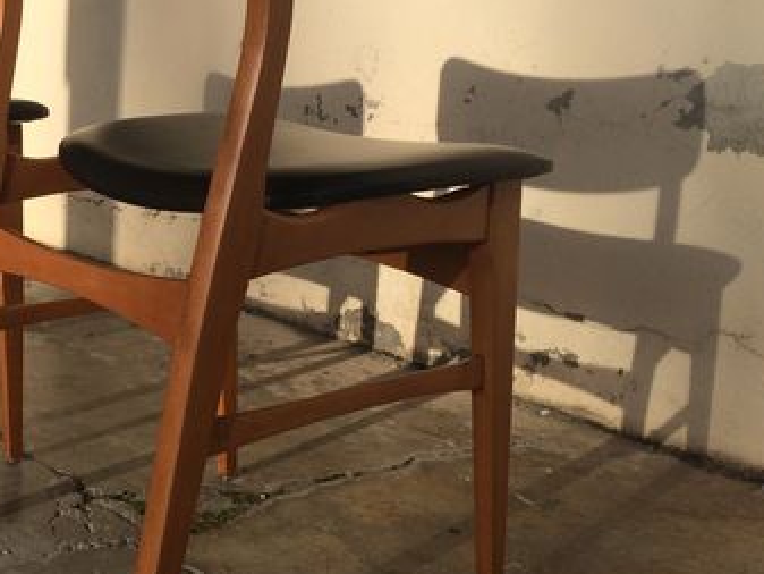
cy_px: 209
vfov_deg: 26.5
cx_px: 73
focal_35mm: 55
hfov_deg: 33.1
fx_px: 1214
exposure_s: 1/2283
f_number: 2.2
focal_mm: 4.15
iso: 32
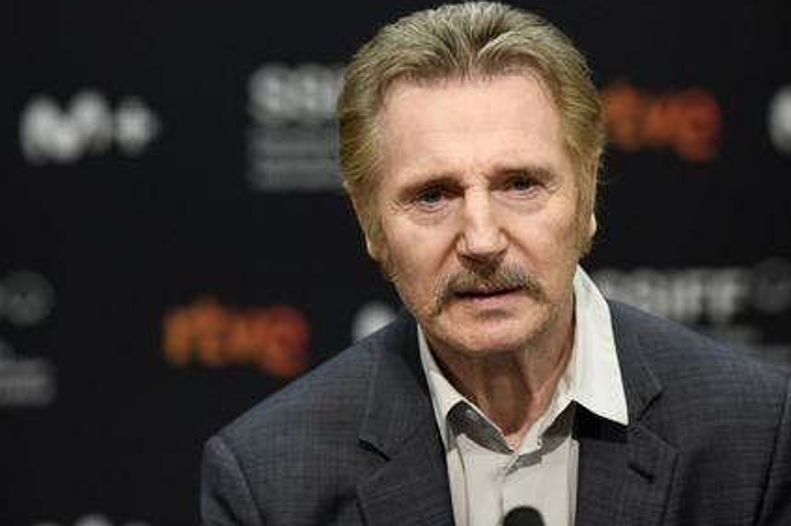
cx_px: 389
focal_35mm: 165
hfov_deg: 12.5
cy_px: 256
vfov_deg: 8.3
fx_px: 3623
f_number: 3.2
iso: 1000
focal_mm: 155
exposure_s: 1/200
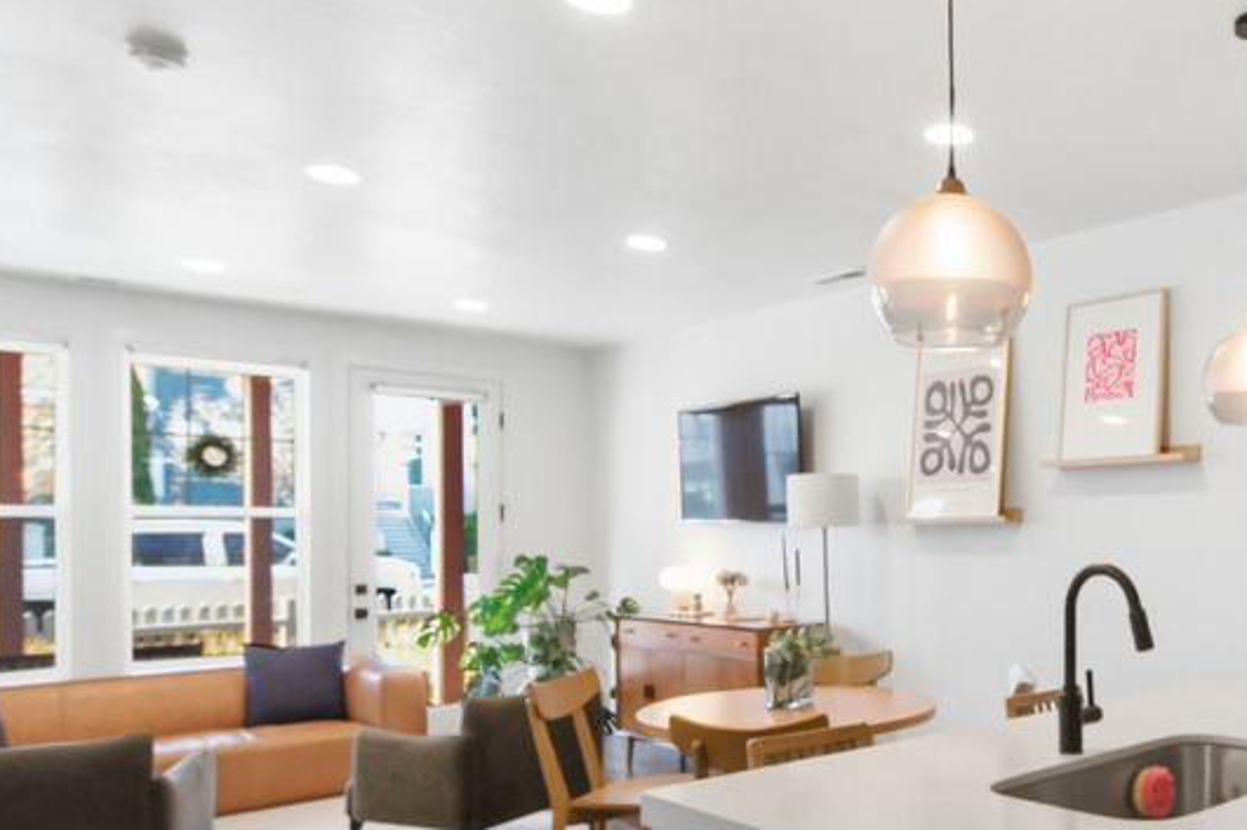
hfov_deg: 56.6
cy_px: 522
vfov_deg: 43.3
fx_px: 1038
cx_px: 1028
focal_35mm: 30
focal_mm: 15.5
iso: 16000
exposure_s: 1/1000
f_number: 9
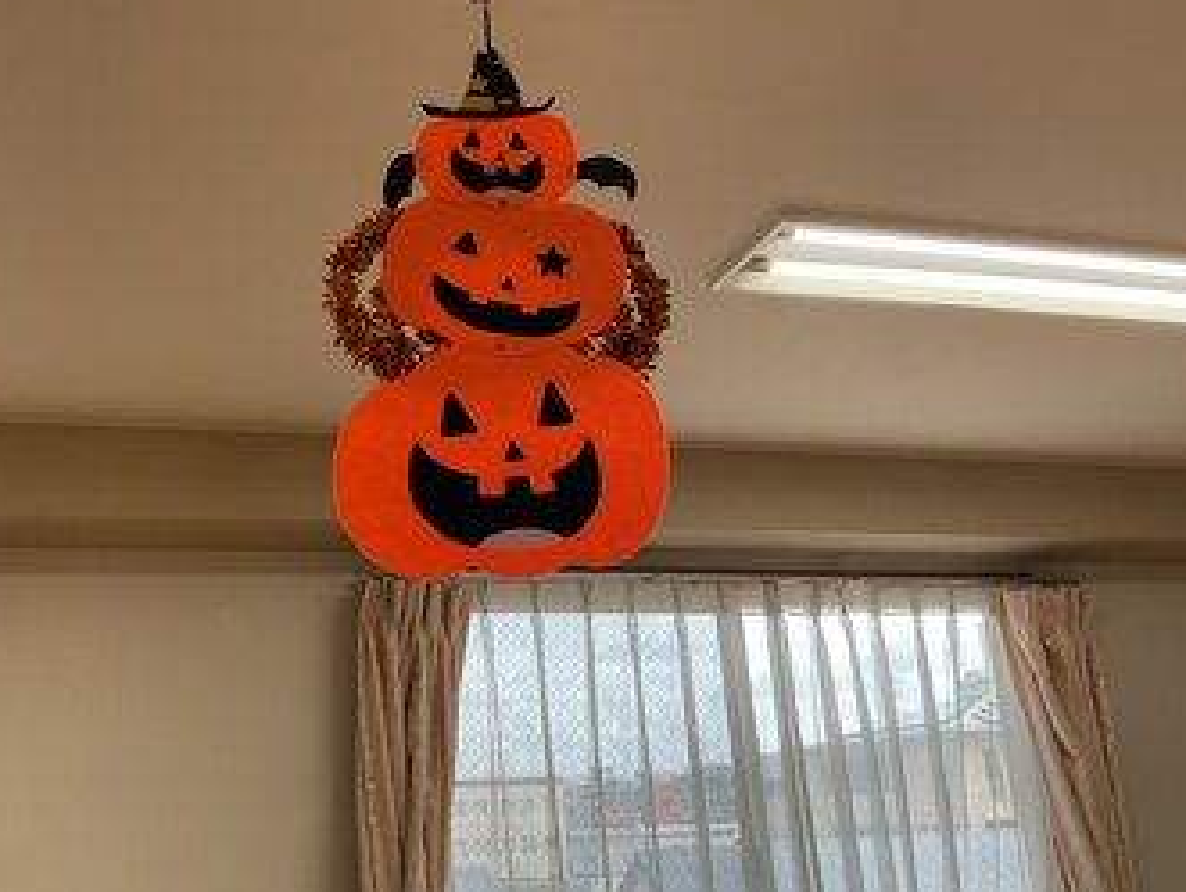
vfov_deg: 40.6
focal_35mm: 35
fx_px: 1200
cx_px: 494
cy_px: 365
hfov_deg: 52.3
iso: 25
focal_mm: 3
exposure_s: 1/100
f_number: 1.8
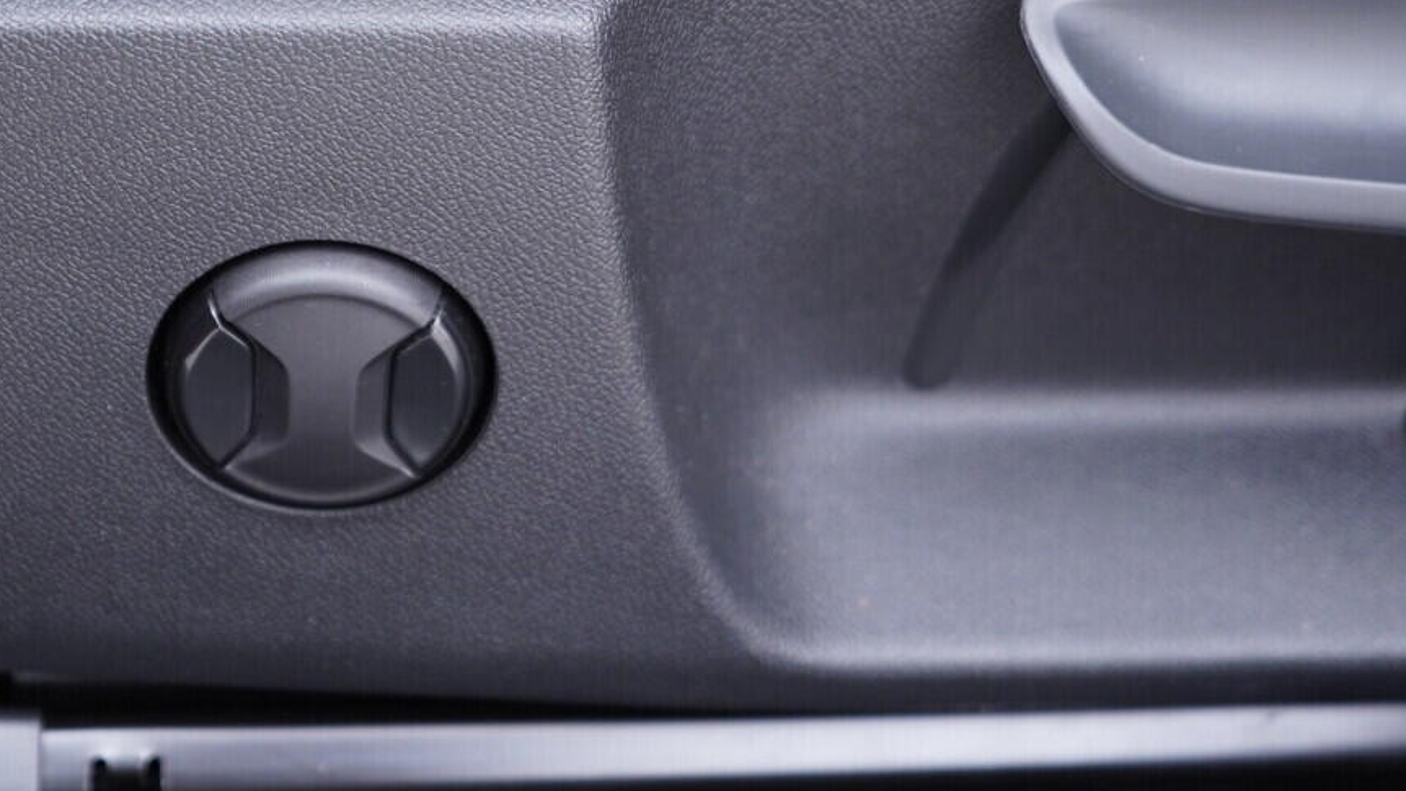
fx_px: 2349
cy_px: 73
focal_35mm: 63
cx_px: 460
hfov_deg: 33.0
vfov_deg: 18.8
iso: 400
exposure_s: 1/40
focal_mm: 24
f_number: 2.8
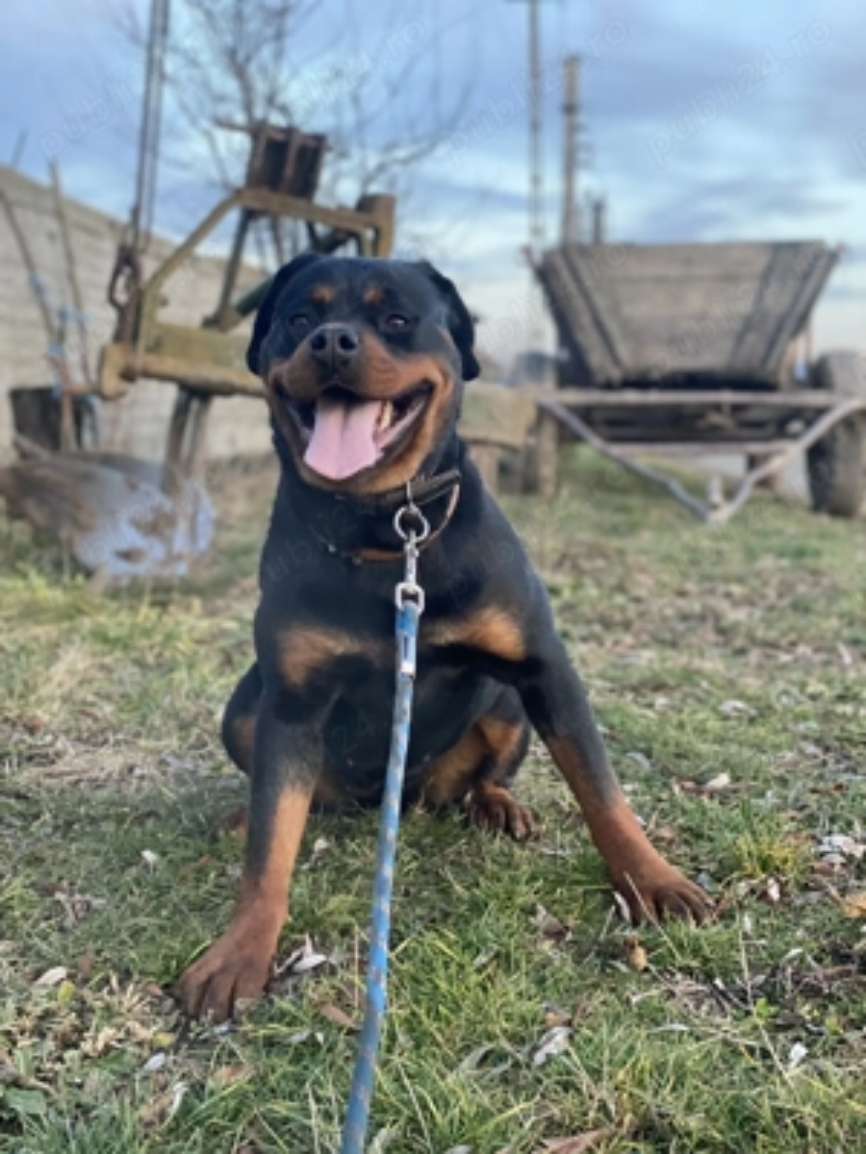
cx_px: 433
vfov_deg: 36.8
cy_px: 577
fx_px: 1735
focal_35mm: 52
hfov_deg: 28.0
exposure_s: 1/122
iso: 200
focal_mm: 6
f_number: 2
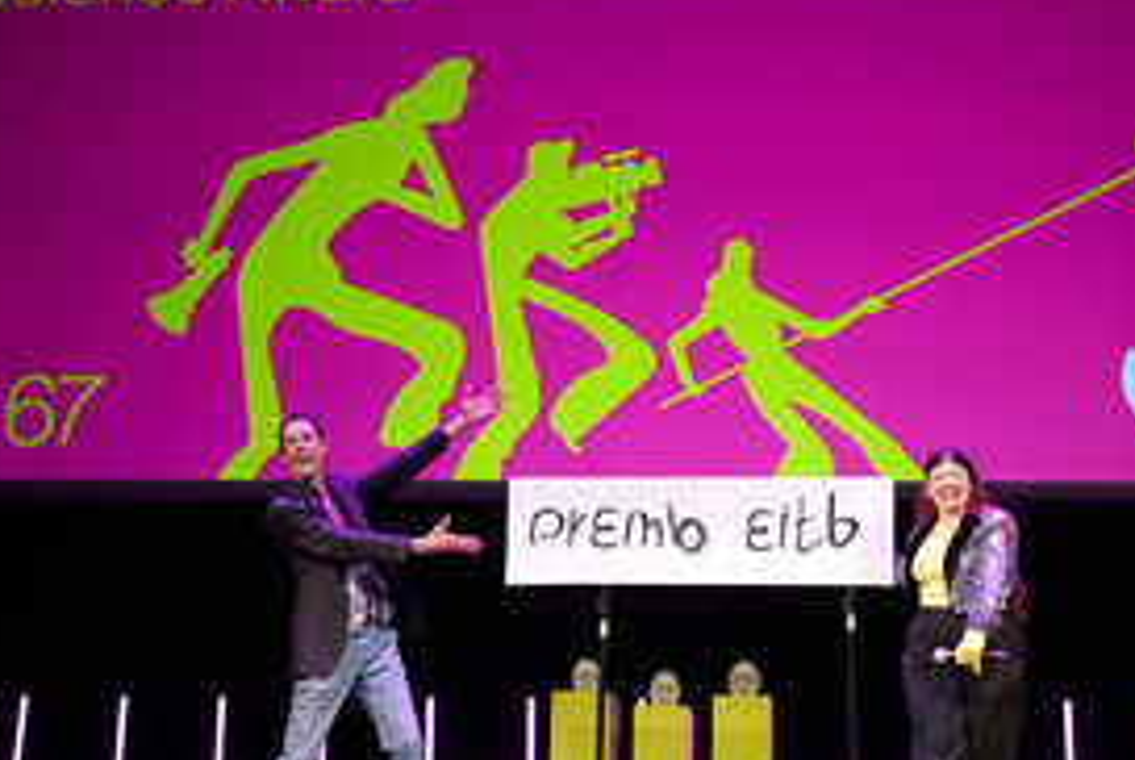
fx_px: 1736
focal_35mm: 55
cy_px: 476
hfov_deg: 36.0
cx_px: 711
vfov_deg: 24.6
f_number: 3.2
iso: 3200
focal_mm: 37
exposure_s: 1/250
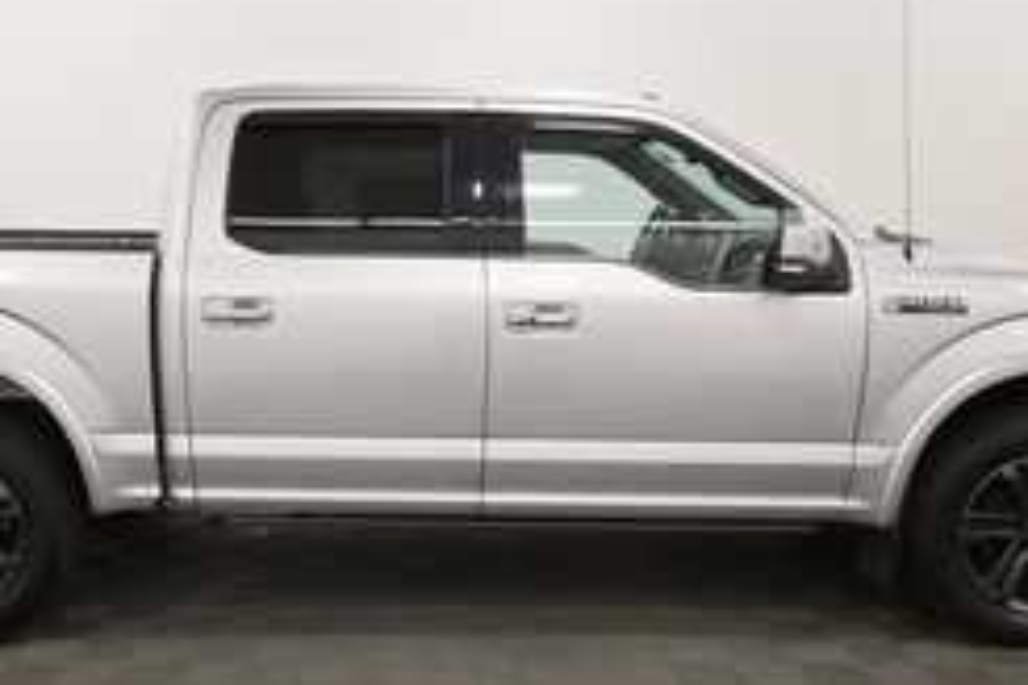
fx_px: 1114
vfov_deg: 34.2
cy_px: 361
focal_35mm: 39
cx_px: 435
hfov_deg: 49.4
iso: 800
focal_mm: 16
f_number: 5.3
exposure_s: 1/200
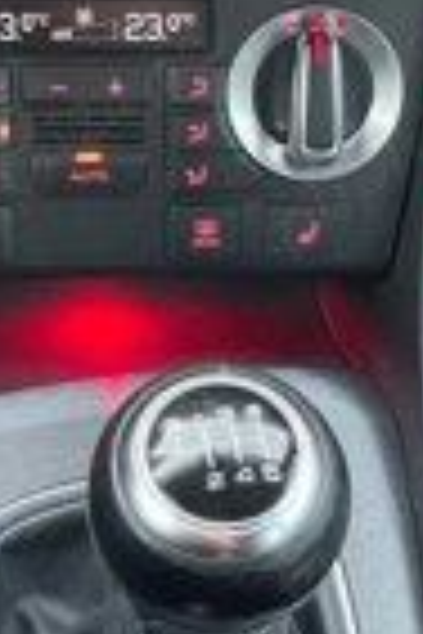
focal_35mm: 74
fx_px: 1304
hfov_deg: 18.4
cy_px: 193
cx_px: 158
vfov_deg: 27.1
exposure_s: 1/40
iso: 640
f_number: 1.6
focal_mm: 5.1
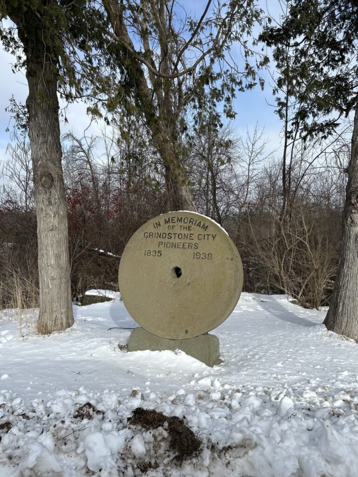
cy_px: 238
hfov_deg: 53.1
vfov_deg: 67.3
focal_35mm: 26
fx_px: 359
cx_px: 179
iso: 50
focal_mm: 5.7
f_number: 1.5
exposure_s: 1/4115
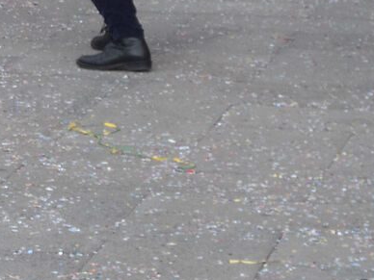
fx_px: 3209
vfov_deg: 5.0
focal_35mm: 297
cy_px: 100
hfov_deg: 6.3
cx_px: -558
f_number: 9
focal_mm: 33.3
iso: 250
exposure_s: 1/250
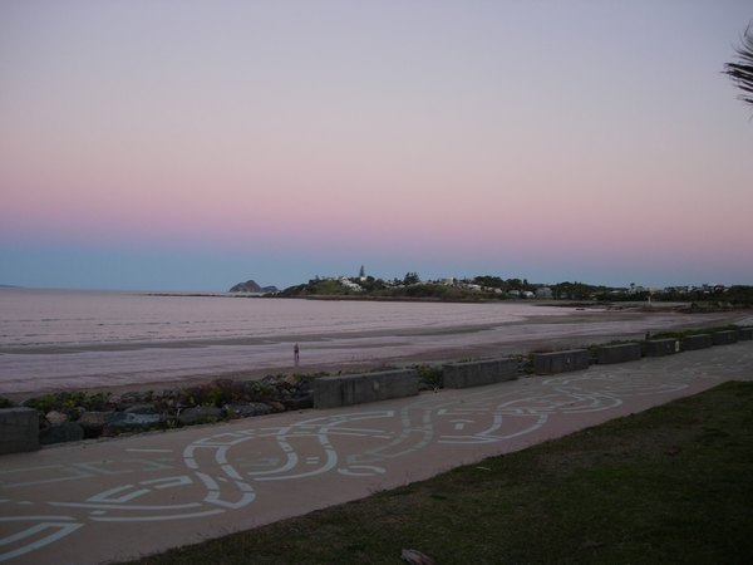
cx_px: 376
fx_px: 827
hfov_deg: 49.0
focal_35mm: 38
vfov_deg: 37.7
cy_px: 282
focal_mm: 7.8
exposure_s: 1/49.3
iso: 79
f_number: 2.8
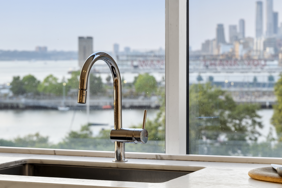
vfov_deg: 13.4
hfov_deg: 20.0
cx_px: 159
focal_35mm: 102
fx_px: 799
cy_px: 68
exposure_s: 1/40
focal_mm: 71
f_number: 8
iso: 160
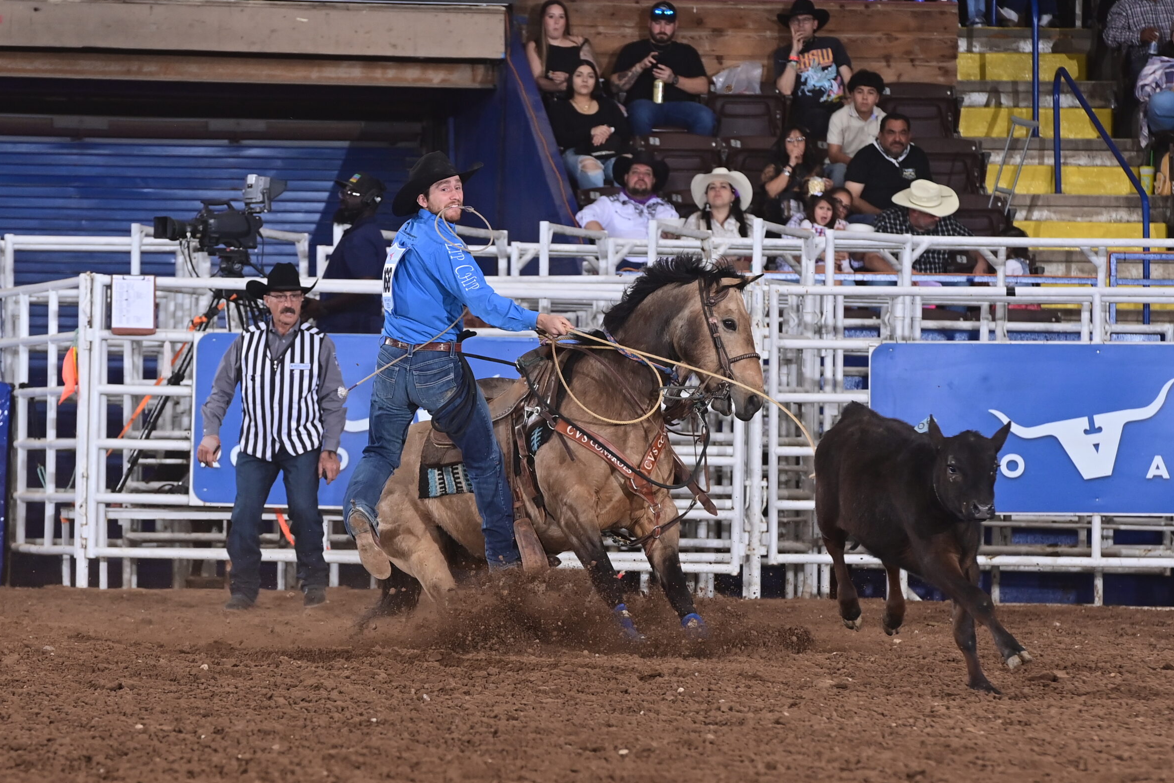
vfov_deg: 4.2
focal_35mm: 326
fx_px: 10631
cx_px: 540
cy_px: 384
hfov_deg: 6.3
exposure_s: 1/250
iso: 1250
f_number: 6.3
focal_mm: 200
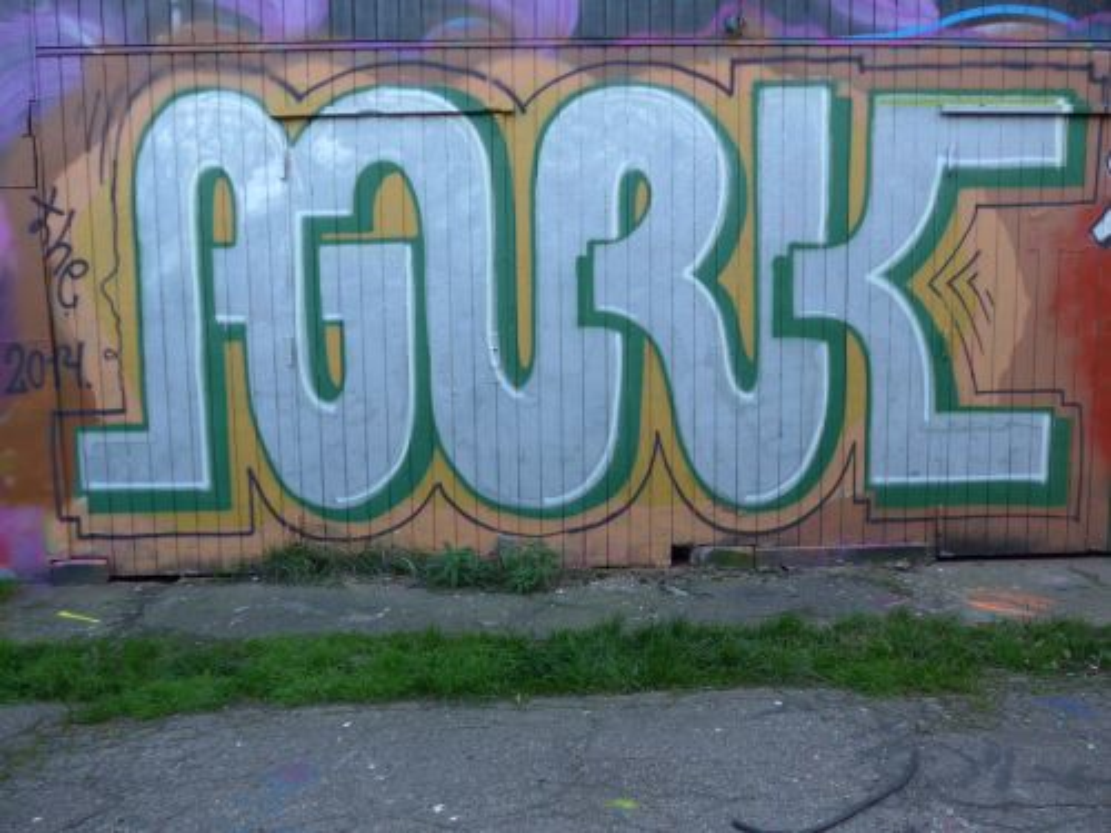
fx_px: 931
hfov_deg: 61.7
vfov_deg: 48.2
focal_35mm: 29
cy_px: 416
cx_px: 556
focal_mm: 6
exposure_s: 1/100
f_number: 2
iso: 80
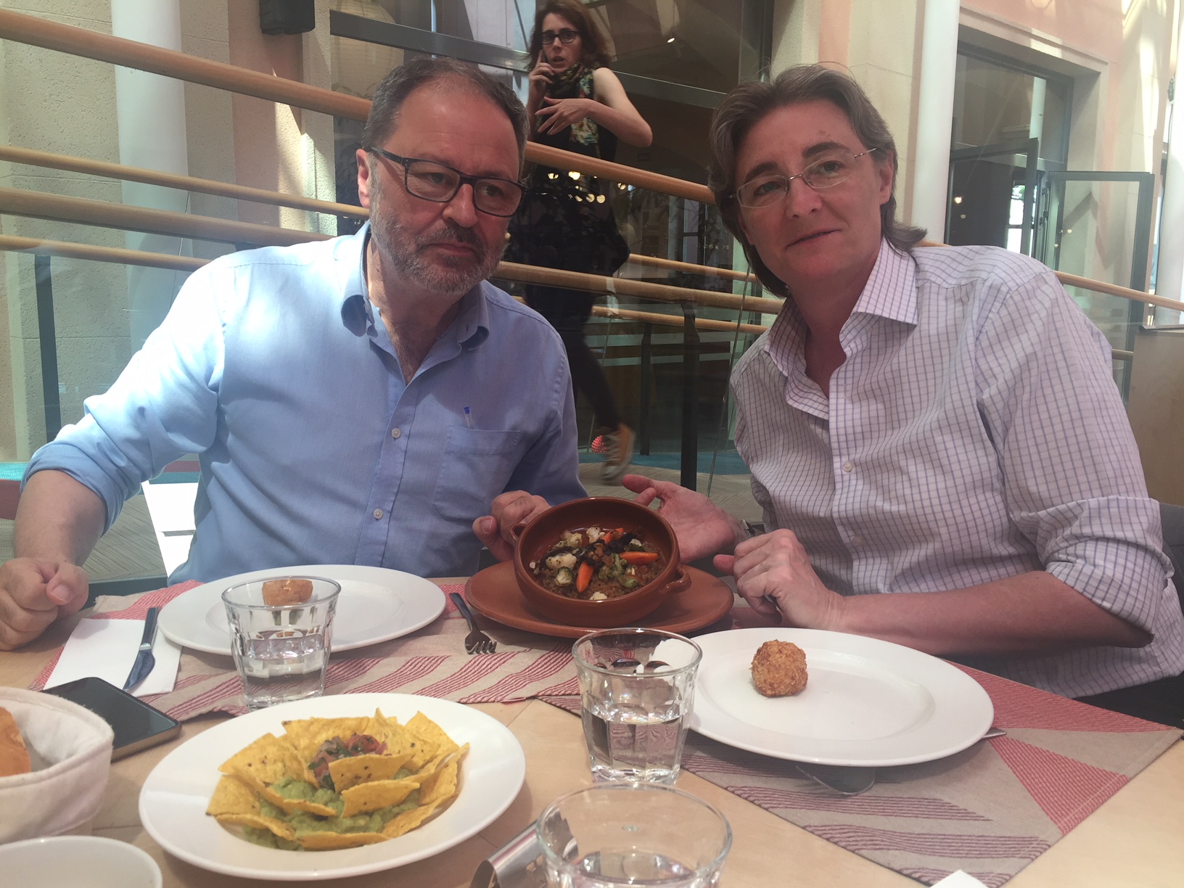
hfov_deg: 61.7
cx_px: 592
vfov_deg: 48.2
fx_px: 992
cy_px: 444
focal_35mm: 29
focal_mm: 4.15
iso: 32
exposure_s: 1/100
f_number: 2.2
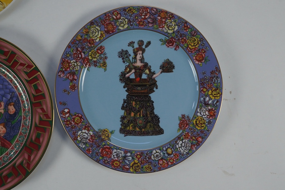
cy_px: 95
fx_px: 356
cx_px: 142
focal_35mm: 45
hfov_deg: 43.6
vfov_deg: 29.9
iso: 1250
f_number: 16
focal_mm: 30
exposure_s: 1/125
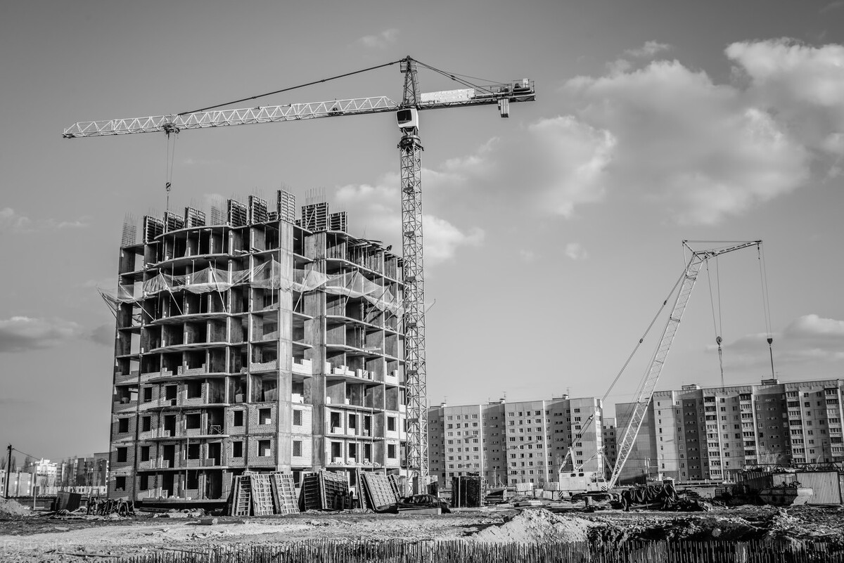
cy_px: 282
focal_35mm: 38
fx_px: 891
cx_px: 422
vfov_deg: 35.1
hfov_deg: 50.7
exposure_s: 1/320
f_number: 9
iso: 125
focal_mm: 38
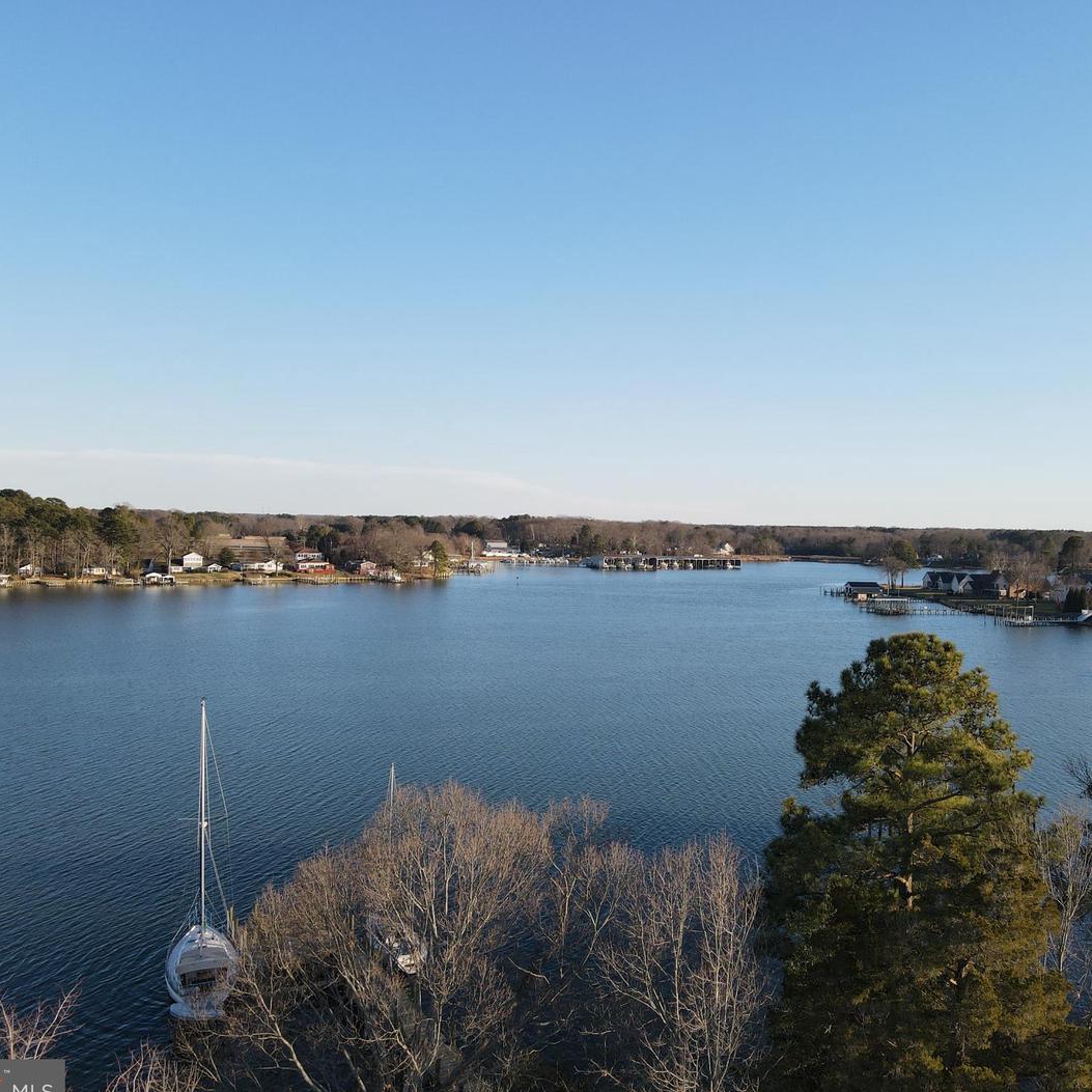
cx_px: 629
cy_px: 559
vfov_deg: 55.6
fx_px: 1035
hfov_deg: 55.4
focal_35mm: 29
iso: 110
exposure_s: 1/350
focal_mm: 4.5
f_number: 2.8
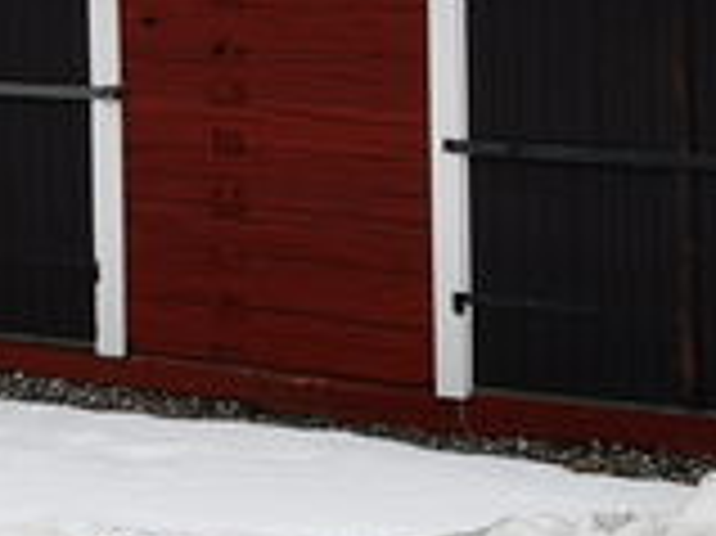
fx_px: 2997
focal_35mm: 145
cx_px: 358
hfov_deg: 13.6
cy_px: -234
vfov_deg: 9.9
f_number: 1.8
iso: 50
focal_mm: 3.95
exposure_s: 1/689
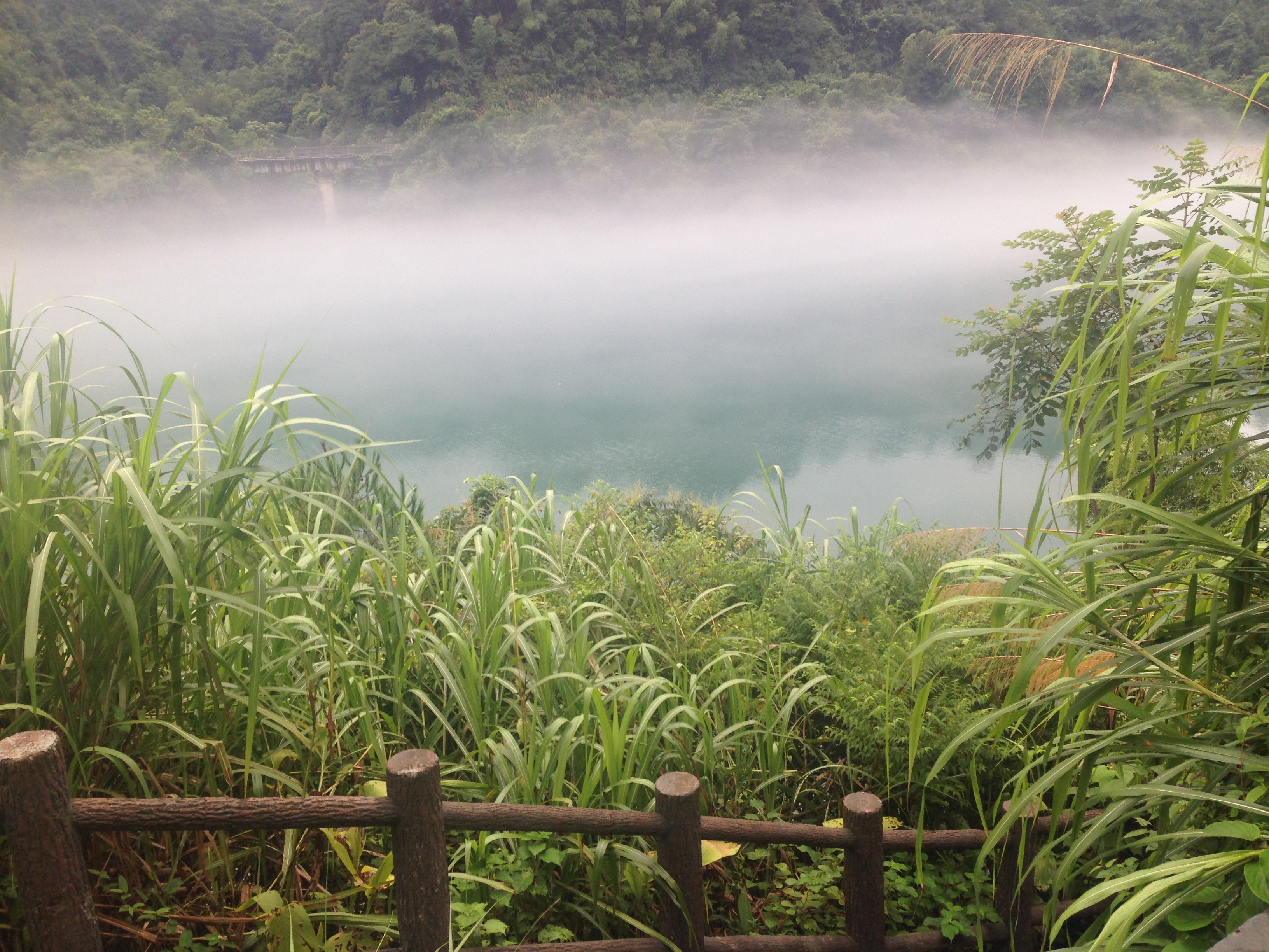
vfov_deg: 42.9
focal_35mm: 33
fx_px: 1210
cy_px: 476
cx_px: 634
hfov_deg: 55.4
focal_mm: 4.12
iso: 50
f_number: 2.4
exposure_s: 1/171
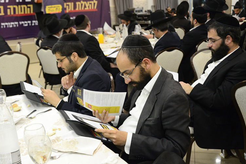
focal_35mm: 45
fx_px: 307
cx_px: 120
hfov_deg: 43.6
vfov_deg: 29.8
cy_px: 77
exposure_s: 1/80
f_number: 5
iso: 4000
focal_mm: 42
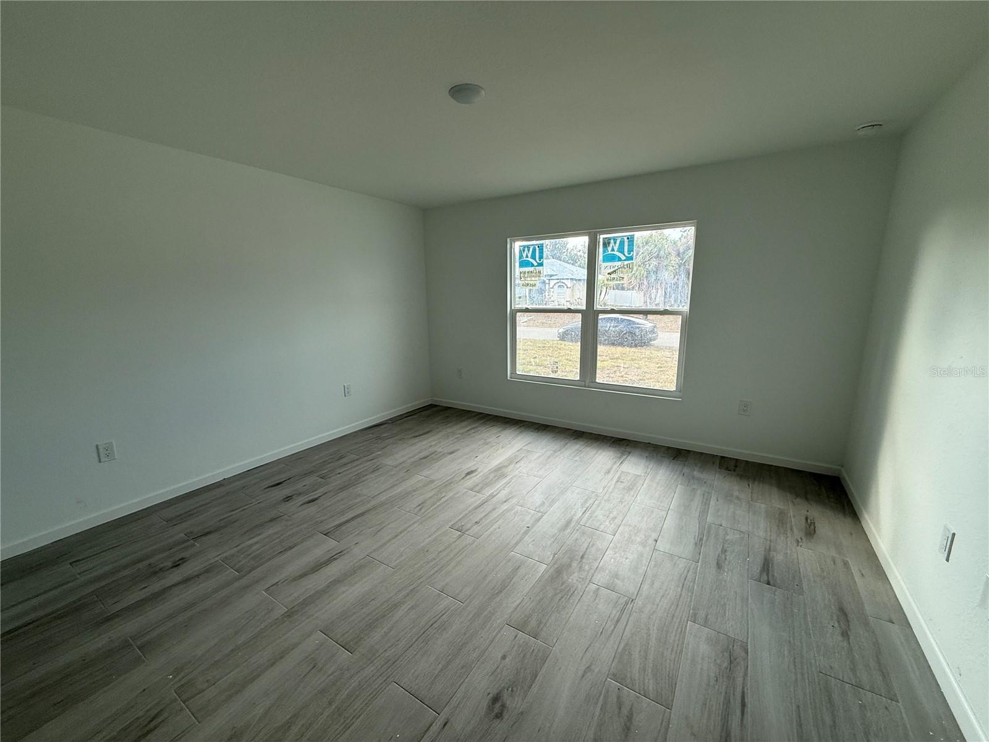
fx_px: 400
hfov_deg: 102.1
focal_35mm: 14
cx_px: 494
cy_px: 371
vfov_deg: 85.7
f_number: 2.2
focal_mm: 2.22
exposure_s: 1/123
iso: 64
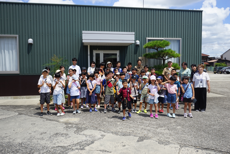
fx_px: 179
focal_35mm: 28
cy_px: 77
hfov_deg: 65.5
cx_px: 115
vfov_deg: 46.4
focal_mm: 28
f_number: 11
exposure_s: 1/125
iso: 100
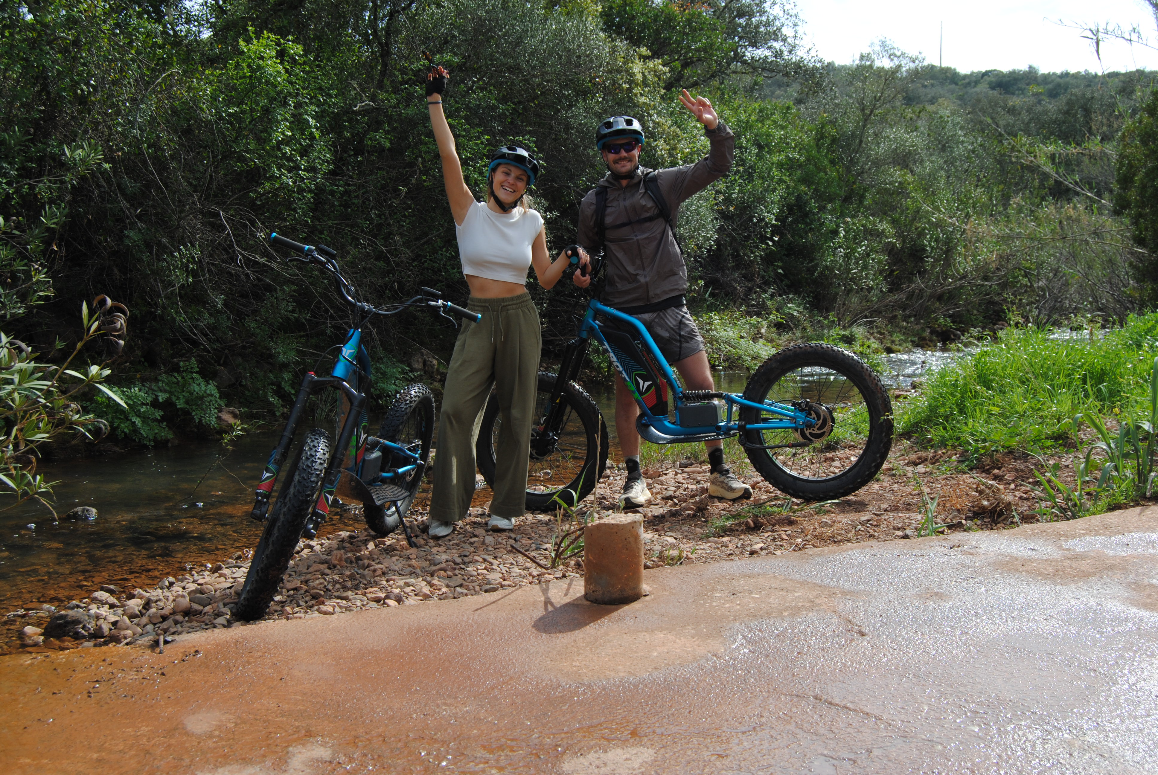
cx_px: 579
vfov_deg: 34.3
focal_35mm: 39
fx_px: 1256
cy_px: 388
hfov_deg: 49.5
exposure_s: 1/250
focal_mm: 26
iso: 100
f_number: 7.1
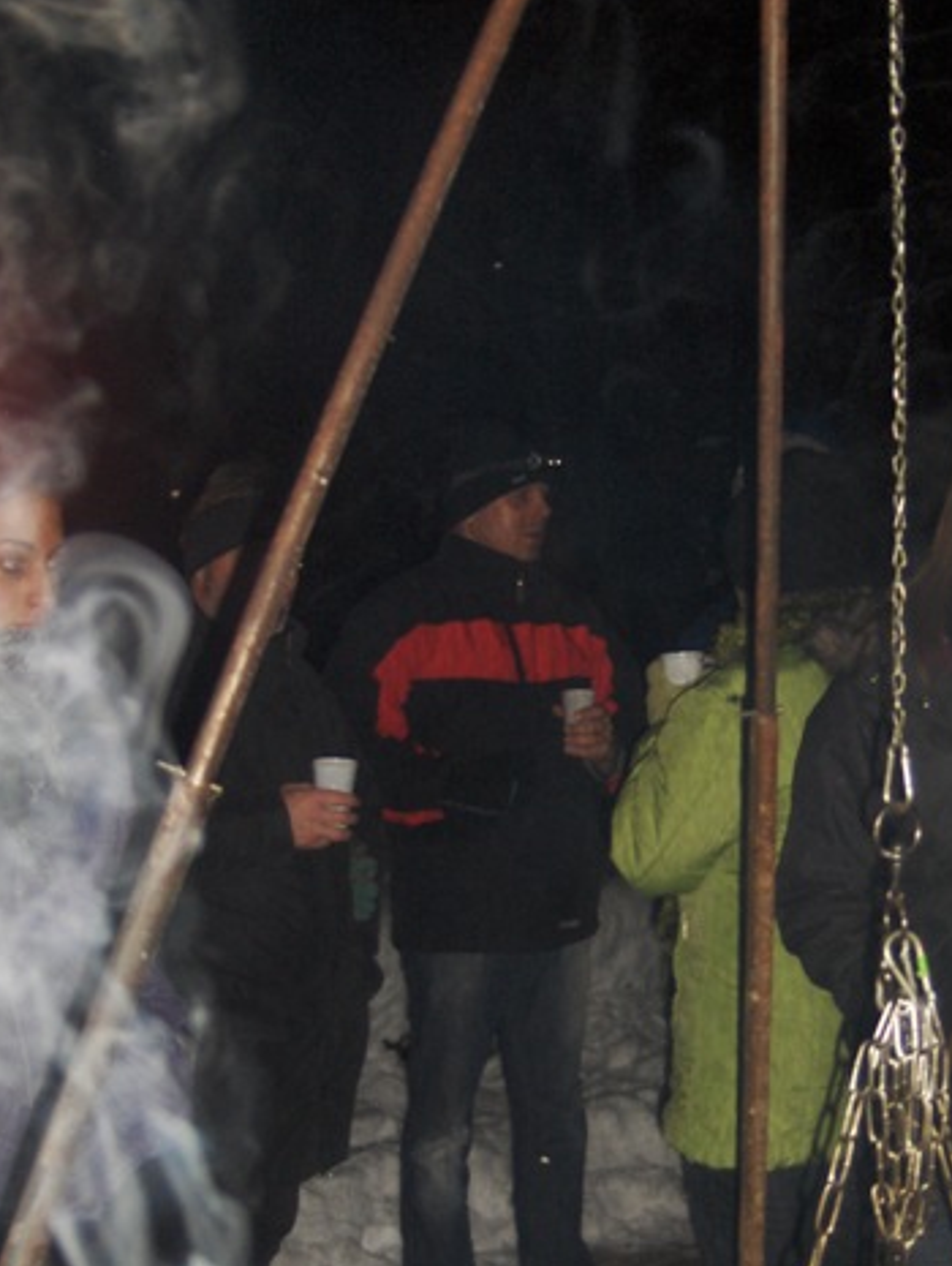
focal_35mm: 48
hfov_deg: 30.2
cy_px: 800
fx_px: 1756
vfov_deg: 39.3
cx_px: 596
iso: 100
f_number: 2.8
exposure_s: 1/60
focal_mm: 7.5
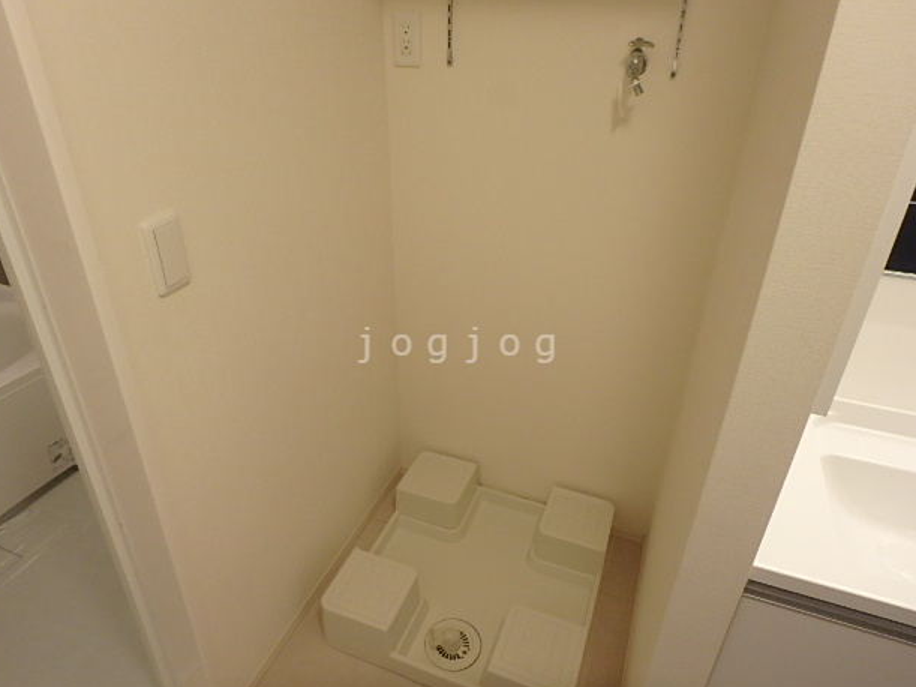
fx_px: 582
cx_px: 460
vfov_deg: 61.1
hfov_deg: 76.4
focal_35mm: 22
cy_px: 345
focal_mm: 3.7
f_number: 3.5
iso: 320
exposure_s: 1/30
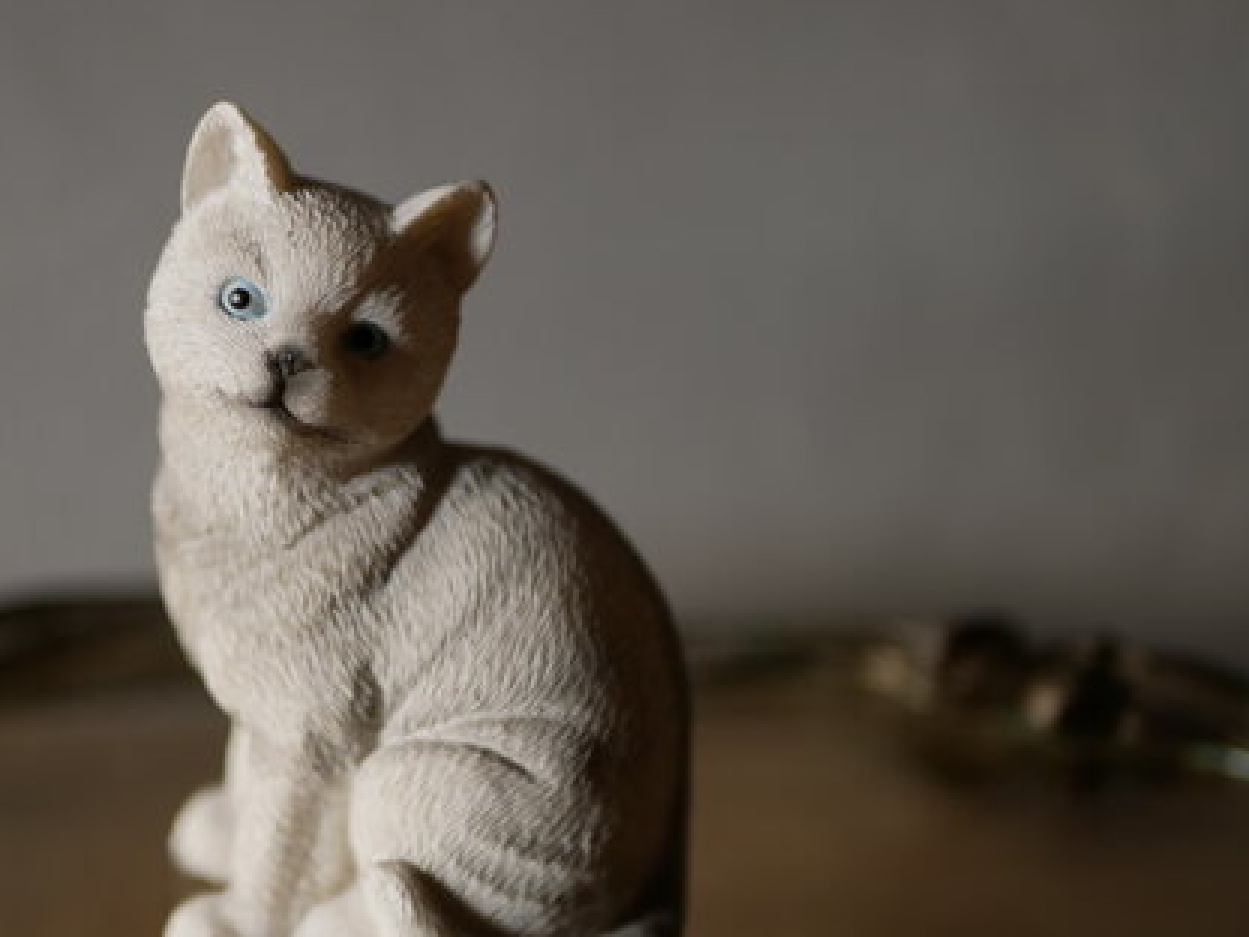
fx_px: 2778
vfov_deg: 19.1
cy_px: 444
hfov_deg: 25.1
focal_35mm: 77
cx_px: 324
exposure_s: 1/60
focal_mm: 25
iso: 200
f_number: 1.7
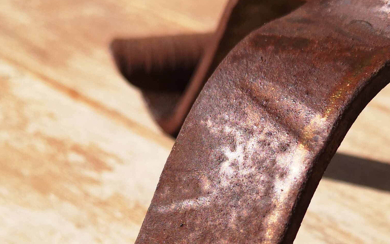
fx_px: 797
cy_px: 298
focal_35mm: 75
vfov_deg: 16.6
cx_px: 233
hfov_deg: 27.4
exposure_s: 1/2415
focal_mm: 3.95
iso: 50
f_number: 1.8
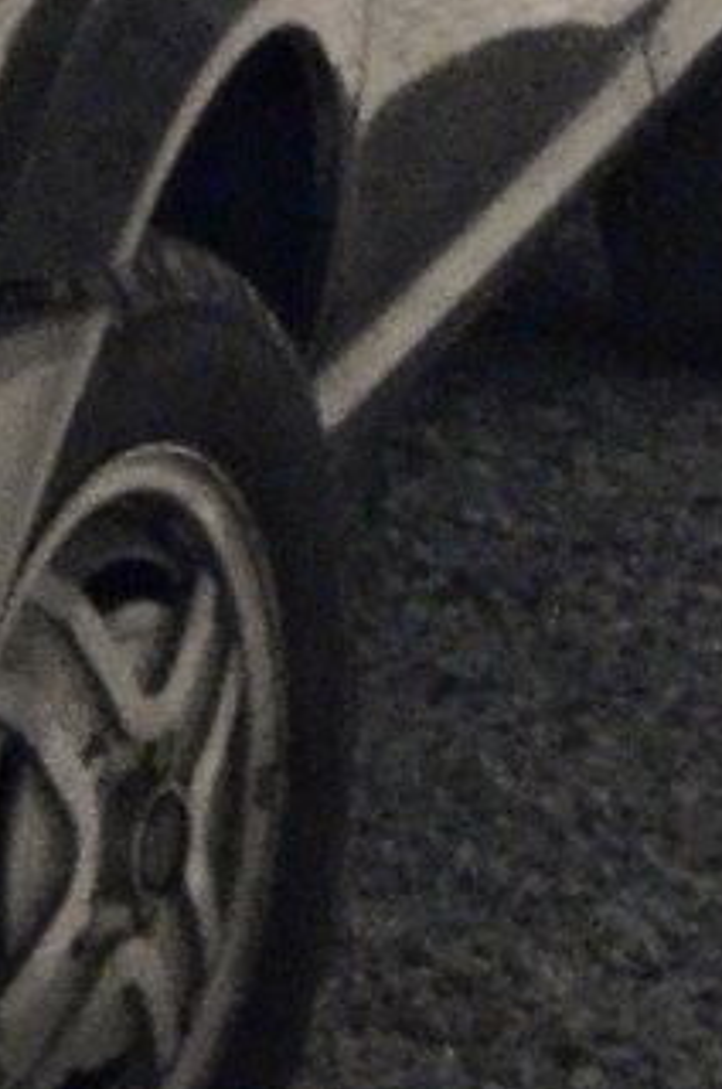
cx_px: -1281
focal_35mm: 360
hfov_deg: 3.7
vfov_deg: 5.6
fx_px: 10876
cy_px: -1147
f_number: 22
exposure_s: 1/800
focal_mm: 32
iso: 6400
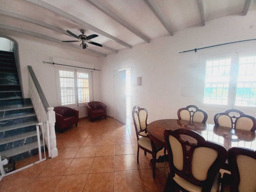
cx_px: 128
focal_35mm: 13
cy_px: 96
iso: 100
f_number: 2.2
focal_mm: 1.42
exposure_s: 1/50
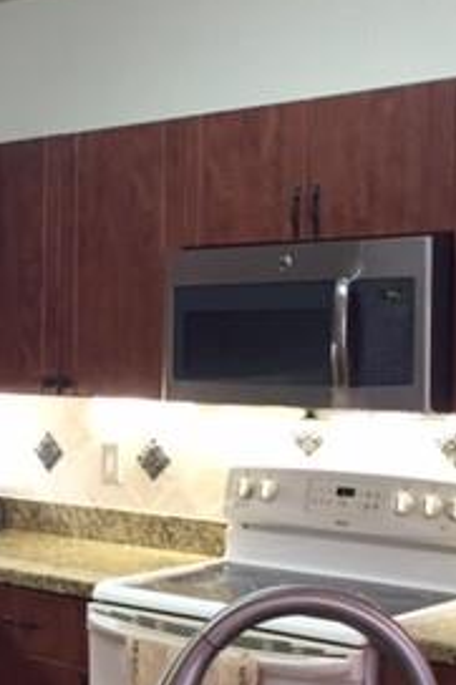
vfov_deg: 28.4
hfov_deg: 18.5
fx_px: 1351
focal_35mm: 71
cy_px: 388
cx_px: -43
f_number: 2.2
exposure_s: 1/17
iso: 250
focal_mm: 4.15
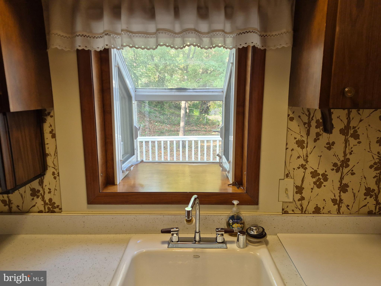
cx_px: 190
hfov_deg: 73.9
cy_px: 143
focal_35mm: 23
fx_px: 253
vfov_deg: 58.9
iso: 125
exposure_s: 1/120
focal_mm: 5.4
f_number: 1.8
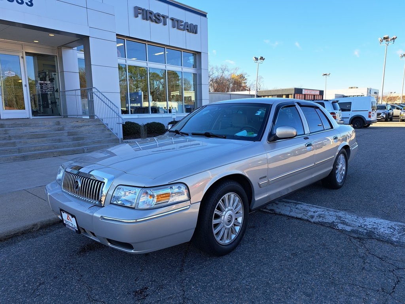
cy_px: 152
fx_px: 281
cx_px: 202
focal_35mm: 24
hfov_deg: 71.6
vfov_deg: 56.8
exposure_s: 1/439
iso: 50
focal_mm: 5.23
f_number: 1.8
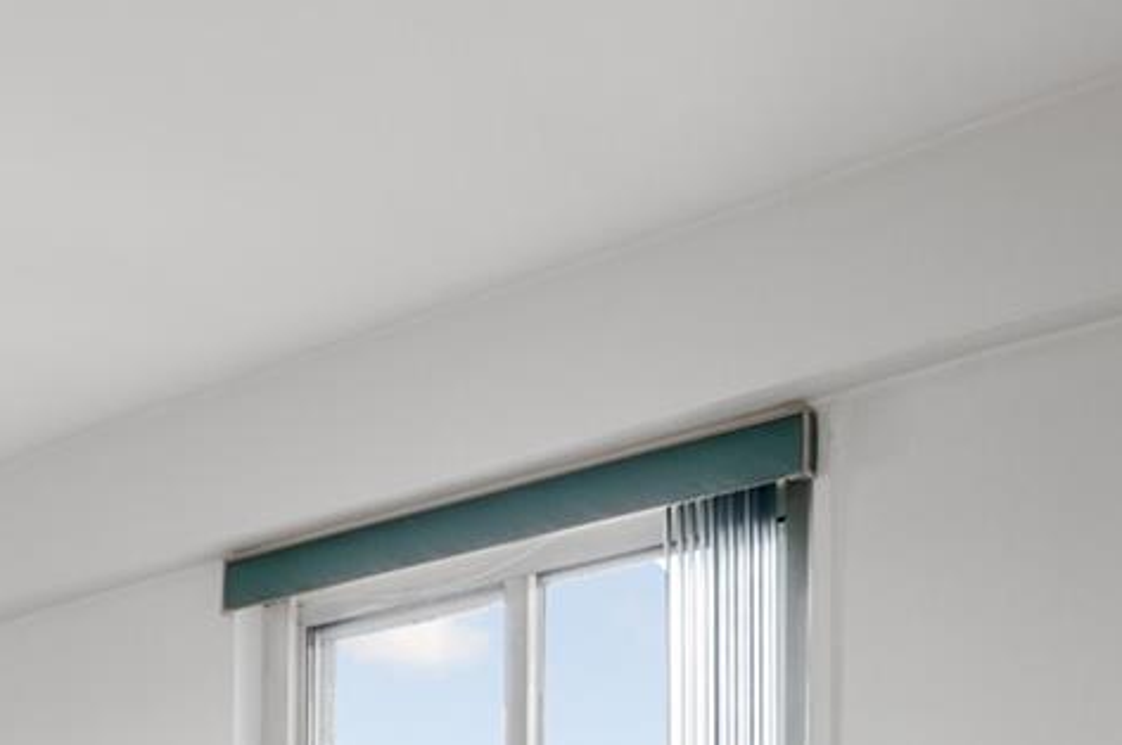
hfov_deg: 26.3
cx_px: -346
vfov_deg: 18.1
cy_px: 1179
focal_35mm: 65
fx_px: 2023
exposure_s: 1/2
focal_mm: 15
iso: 100
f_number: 11
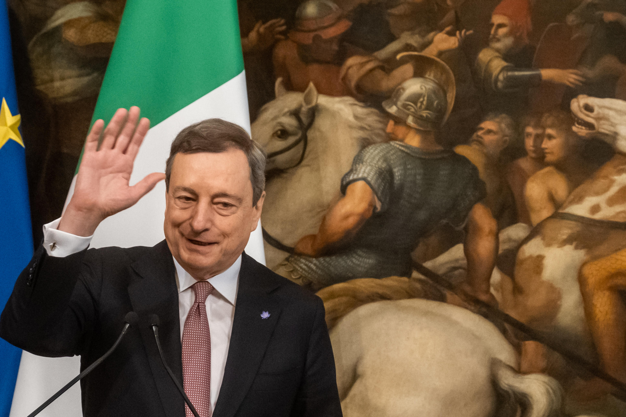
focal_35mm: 99
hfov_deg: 20.6
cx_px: 313
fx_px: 1721
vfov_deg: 13.8
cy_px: 208
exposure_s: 1/320
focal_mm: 66
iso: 4000
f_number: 4.5
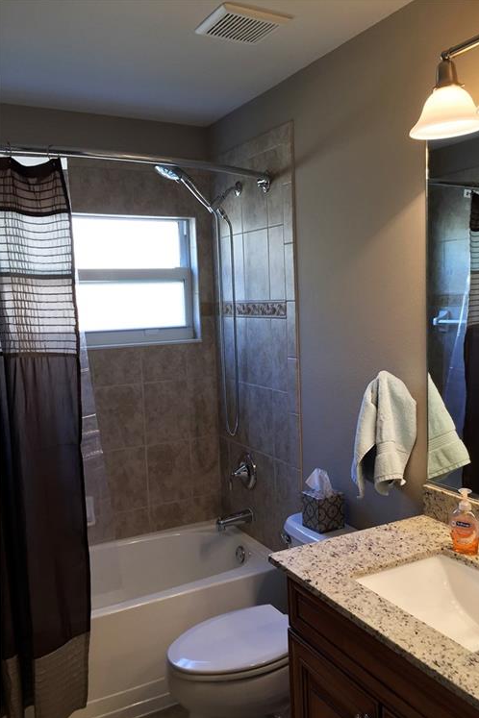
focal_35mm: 31
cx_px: 272
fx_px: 619
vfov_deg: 60.3
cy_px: 367
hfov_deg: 42.2
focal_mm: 4.15
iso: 40
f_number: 2.2
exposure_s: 1/40
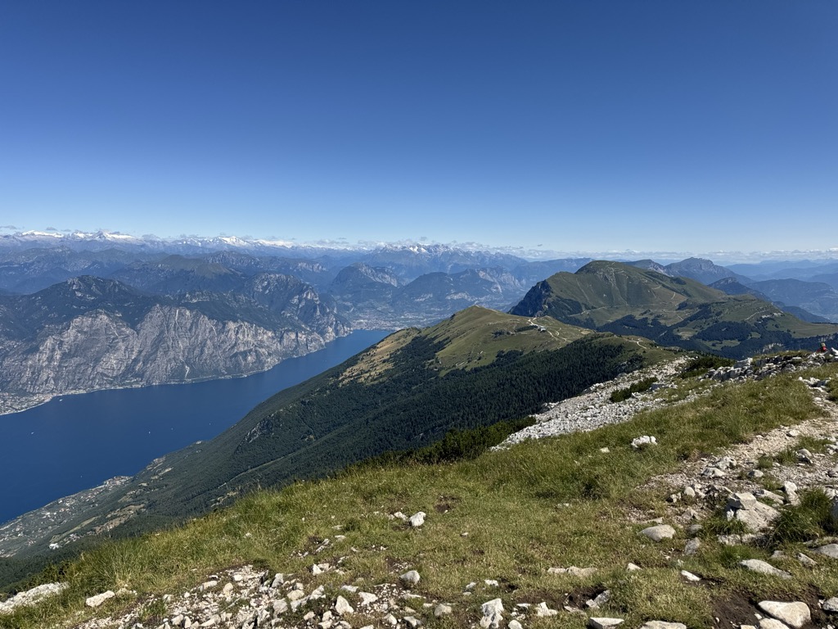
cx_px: 419
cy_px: 314
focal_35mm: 24
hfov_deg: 71.6
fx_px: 581
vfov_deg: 56.8
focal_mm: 6.76
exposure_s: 1/6410
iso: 80
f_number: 1.78
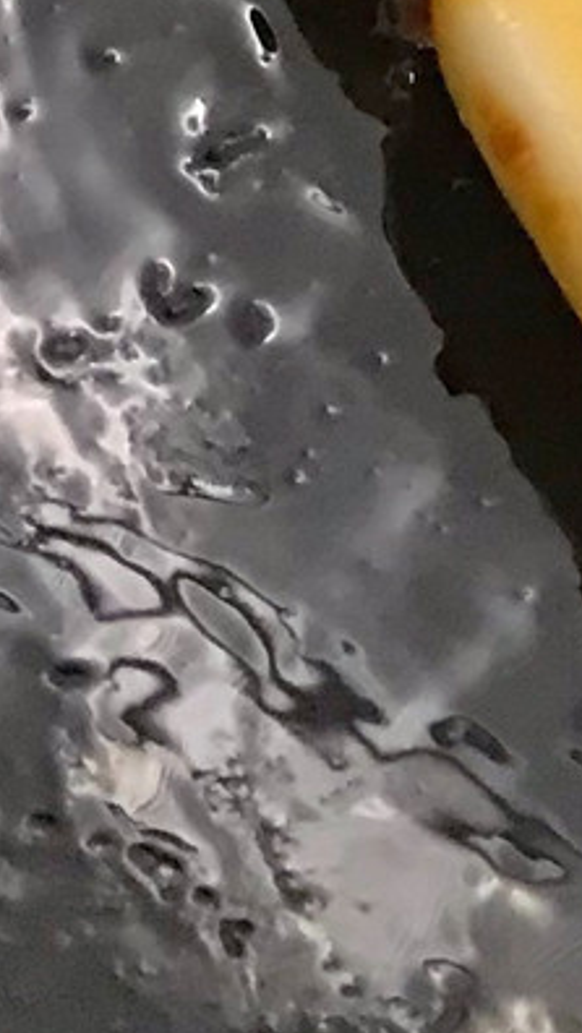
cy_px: -563
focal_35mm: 154
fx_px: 4221
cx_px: 1493
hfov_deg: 7.3
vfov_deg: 13.1
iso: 100
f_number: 1.8
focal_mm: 3.99
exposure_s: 1/10
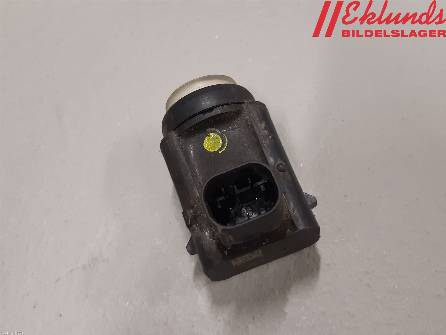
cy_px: 168
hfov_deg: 67.3
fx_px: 335
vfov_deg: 53.1
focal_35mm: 26
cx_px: 223
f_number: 1.7
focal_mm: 3.93
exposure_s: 1/50
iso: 125
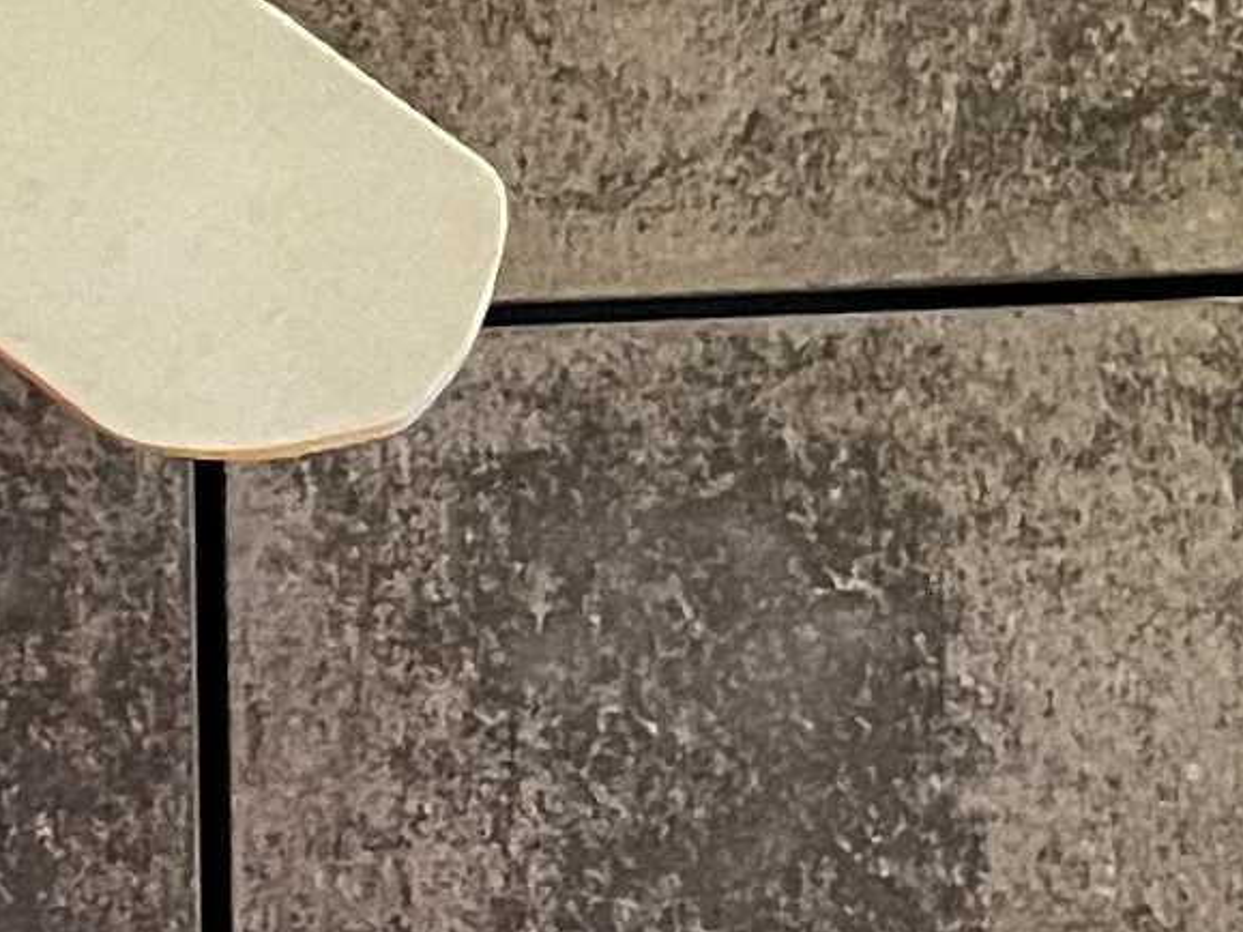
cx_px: -2065
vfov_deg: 8.2
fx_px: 6498
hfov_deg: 9.3
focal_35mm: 181
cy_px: 835
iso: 400
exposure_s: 1/60
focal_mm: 5.1
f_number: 1.6
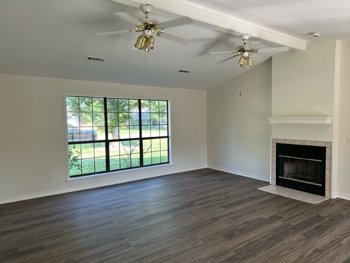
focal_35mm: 24
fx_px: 243
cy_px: 132
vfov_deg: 56.8
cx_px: 175
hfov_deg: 71.6
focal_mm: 6.86
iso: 80
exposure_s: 1/162
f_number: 1.78
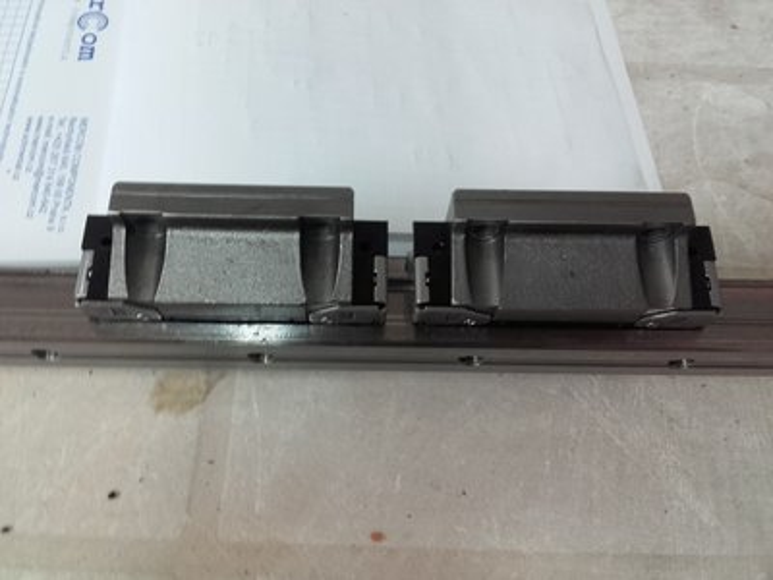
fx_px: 692
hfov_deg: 58.4
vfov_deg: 45.4
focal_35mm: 31
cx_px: 386
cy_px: 290
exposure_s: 1/17
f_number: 2.2
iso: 130
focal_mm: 3.31
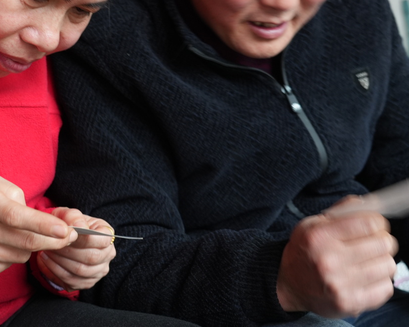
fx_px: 896
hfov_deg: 25.1
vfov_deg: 20.6
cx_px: 52
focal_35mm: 74
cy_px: 90
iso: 800
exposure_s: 1/8
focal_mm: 34
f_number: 4.5
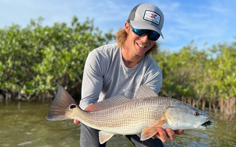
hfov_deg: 61.2
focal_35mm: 31
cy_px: 72
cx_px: 127
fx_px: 199
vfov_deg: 40.6
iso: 50
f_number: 1.5
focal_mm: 5.7
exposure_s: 1/3460
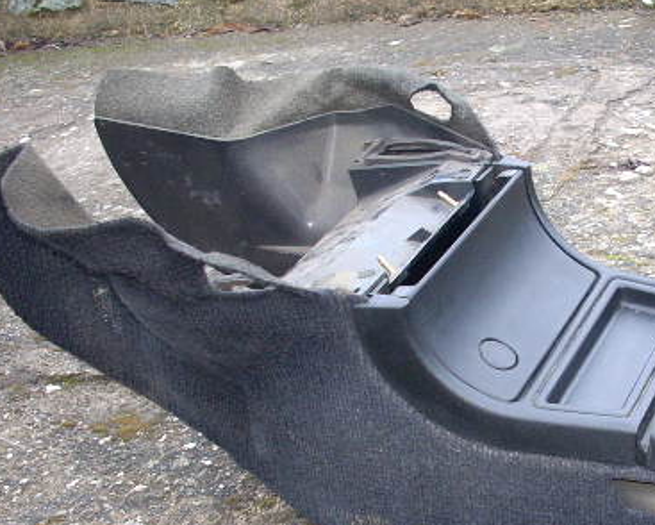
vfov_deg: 24.1
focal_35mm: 63
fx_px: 1222
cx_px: 493
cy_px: 366
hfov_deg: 29.5
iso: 200
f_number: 2.8
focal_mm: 6.2
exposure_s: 1/30
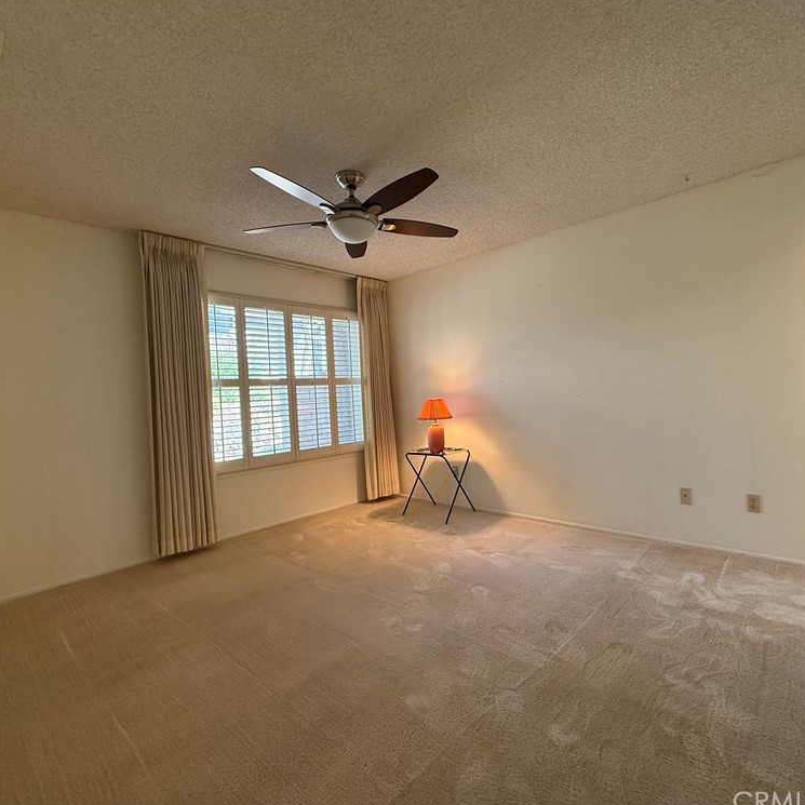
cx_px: 439
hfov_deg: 83.8
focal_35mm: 17
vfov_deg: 84.0
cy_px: 402
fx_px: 447
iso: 250
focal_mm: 2.22
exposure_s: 1/120
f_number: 2.2
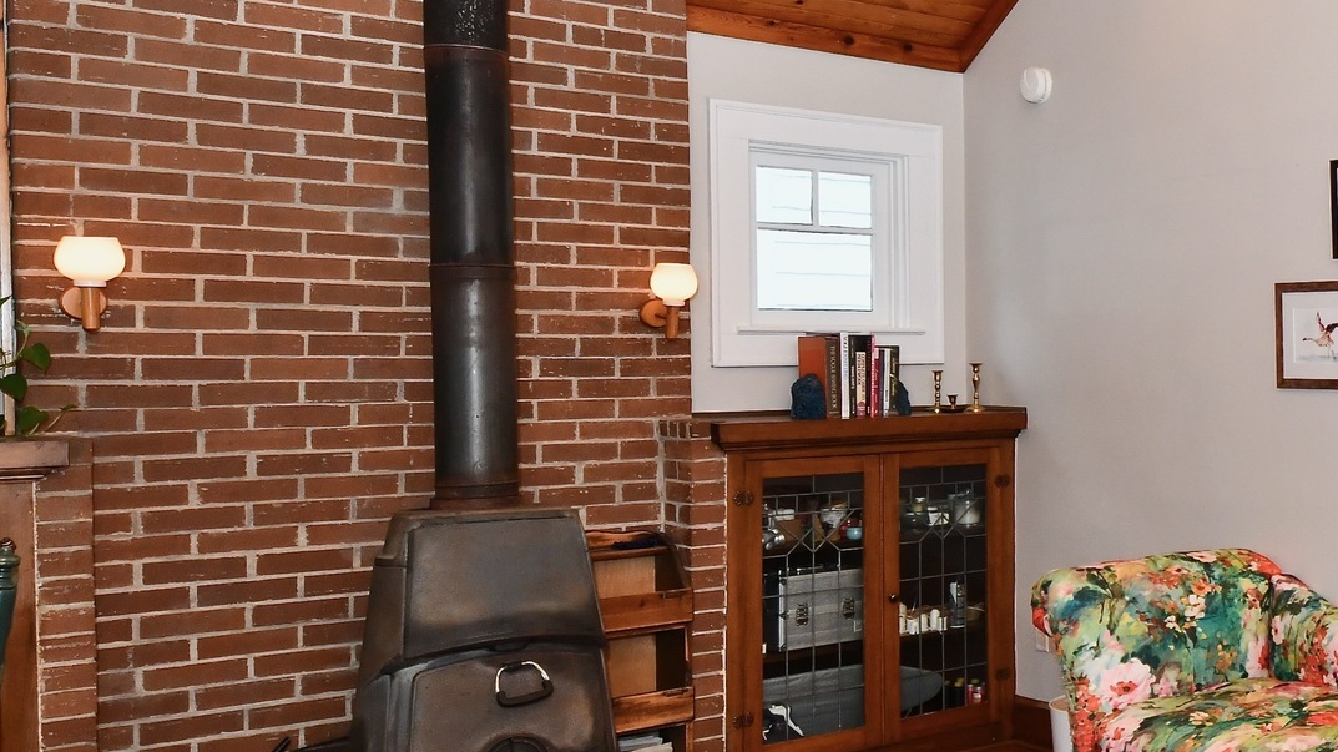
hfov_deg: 35.6
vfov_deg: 28.3
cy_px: 392
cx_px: 1675
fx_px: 1490
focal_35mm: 42
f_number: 6.3
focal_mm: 14
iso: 640
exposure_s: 1/60
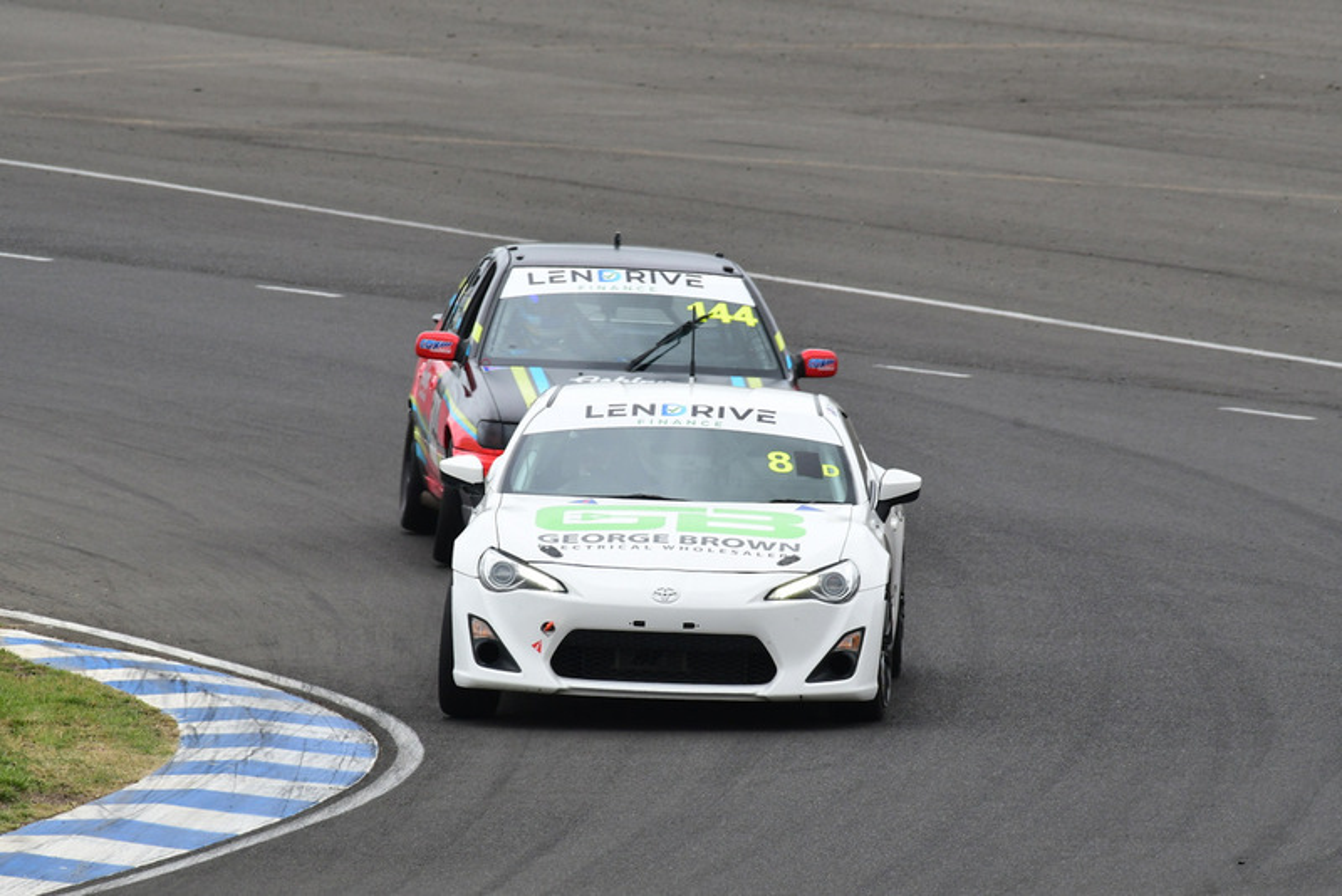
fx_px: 27967
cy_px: 448
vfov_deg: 1.8
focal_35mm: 750
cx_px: 671
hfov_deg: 2.7
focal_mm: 500
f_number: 11
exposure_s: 1/640
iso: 800
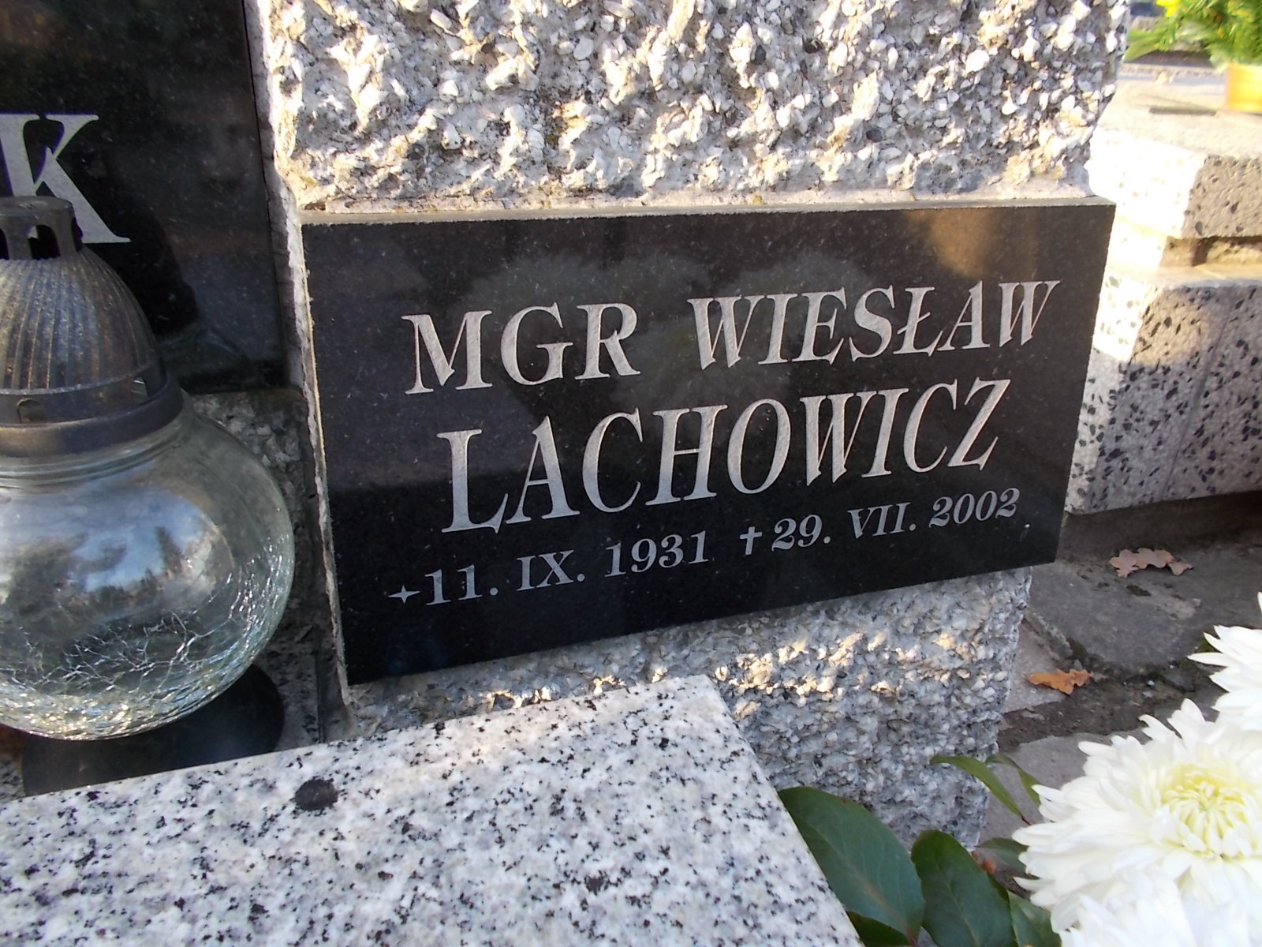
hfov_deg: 67.3
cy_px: 474
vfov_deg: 53.1
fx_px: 948
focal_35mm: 26
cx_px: 631
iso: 80
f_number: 3.2
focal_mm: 4.6
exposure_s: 1/60
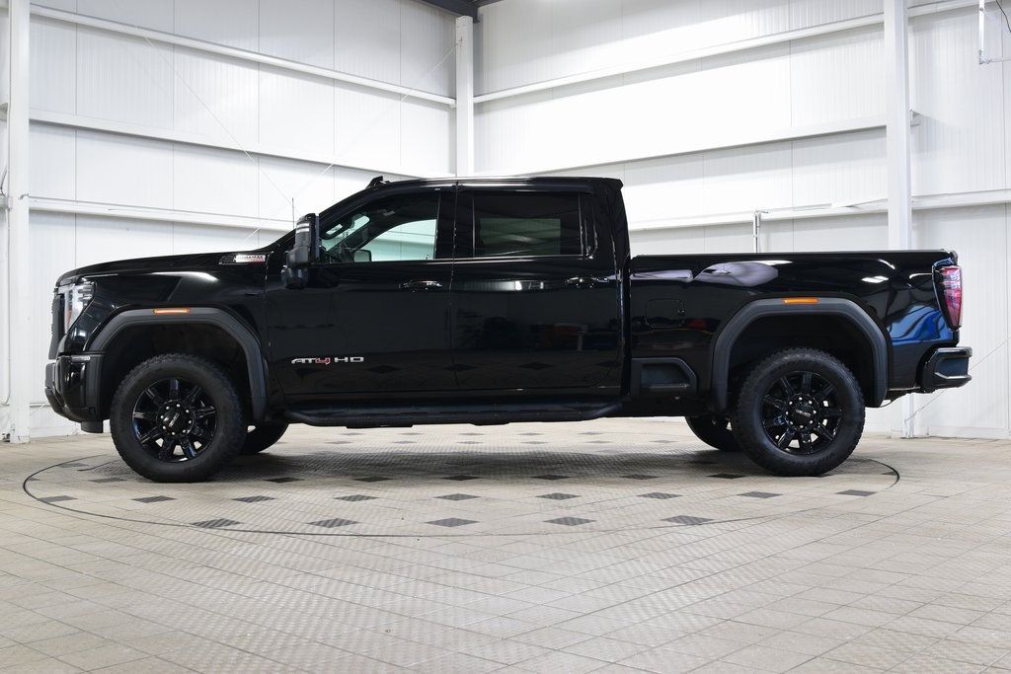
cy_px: 337
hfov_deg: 49.5
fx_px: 1095
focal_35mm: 39
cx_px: 506
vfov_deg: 34.2
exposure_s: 1/15
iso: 720
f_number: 6.3
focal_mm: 26
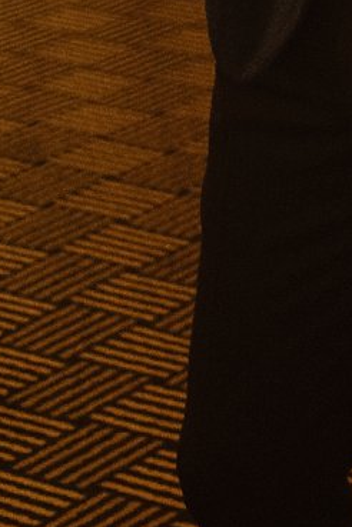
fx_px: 2845
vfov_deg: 9.8
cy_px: -531
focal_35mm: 194
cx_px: 748
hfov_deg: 6.8
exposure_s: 1/250
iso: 1250
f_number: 1.8
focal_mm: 35
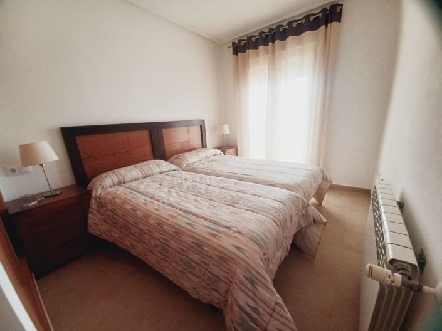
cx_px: 221
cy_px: 166
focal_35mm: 13
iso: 100
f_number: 2.2
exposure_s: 1/50
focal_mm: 1.42
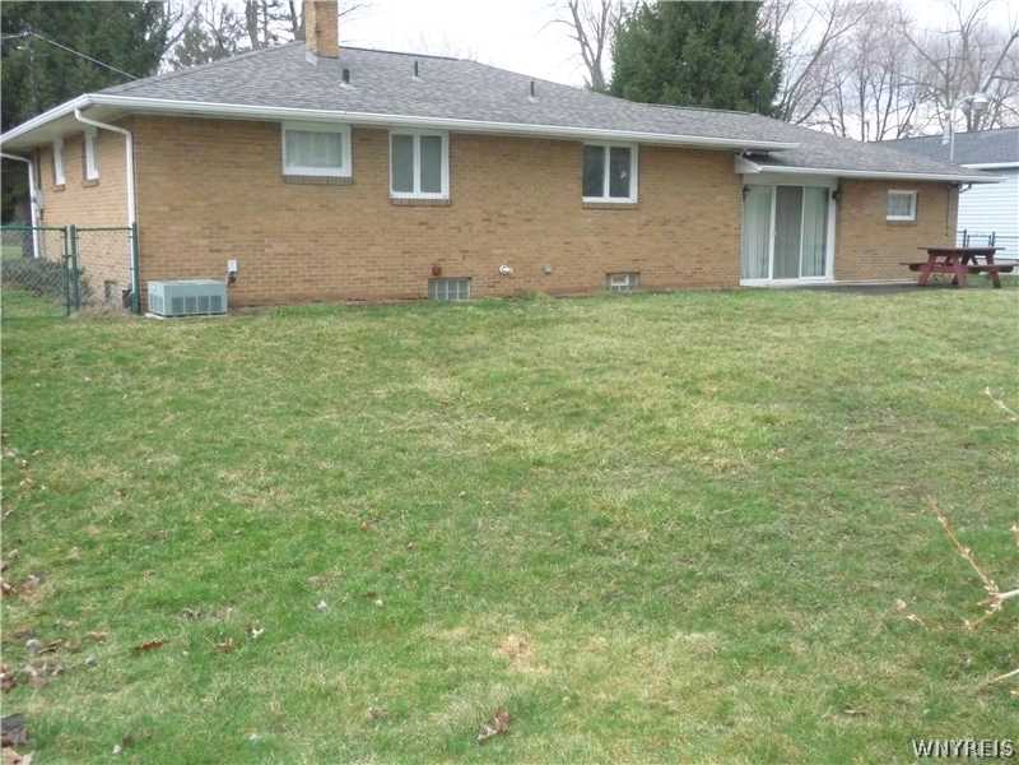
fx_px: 1001
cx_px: 510
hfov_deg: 54.0
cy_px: 382
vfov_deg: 41.8
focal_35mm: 34
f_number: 3.6
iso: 800
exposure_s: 1/400
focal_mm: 5.6
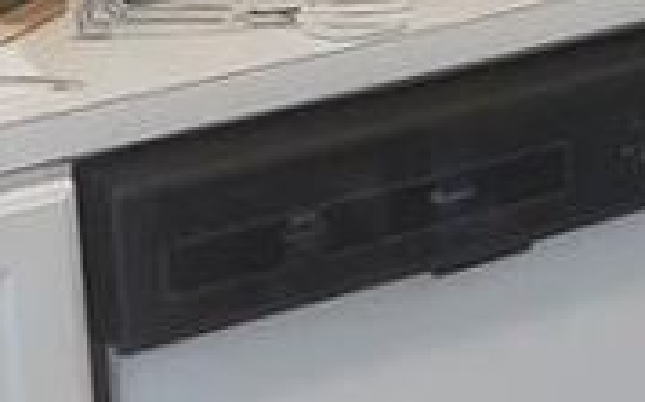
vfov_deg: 14.4
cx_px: 928
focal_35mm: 85
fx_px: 1493
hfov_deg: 21.1
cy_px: -179
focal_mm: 5.23
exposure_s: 1/120
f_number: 1.8
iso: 250
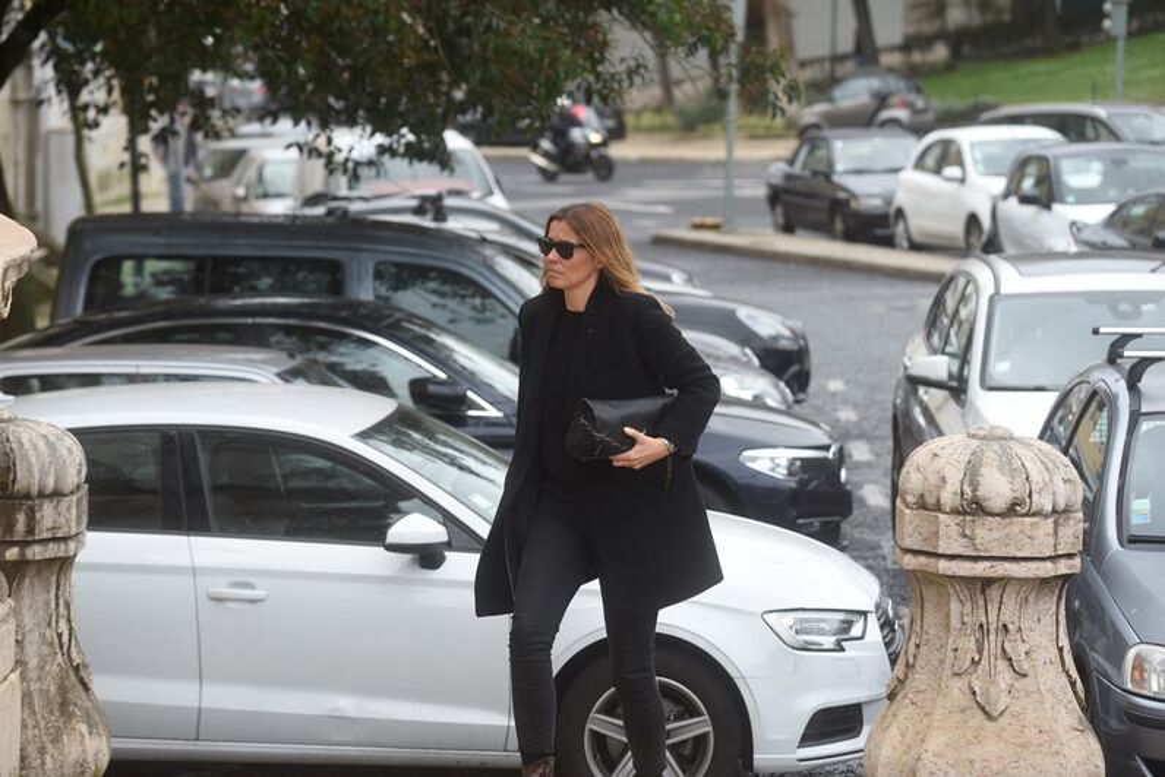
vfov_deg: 11.2
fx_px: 3949
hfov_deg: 16.8
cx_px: 582
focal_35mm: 122
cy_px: 388
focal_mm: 122
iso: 250
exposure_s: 1/640
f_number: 4.5
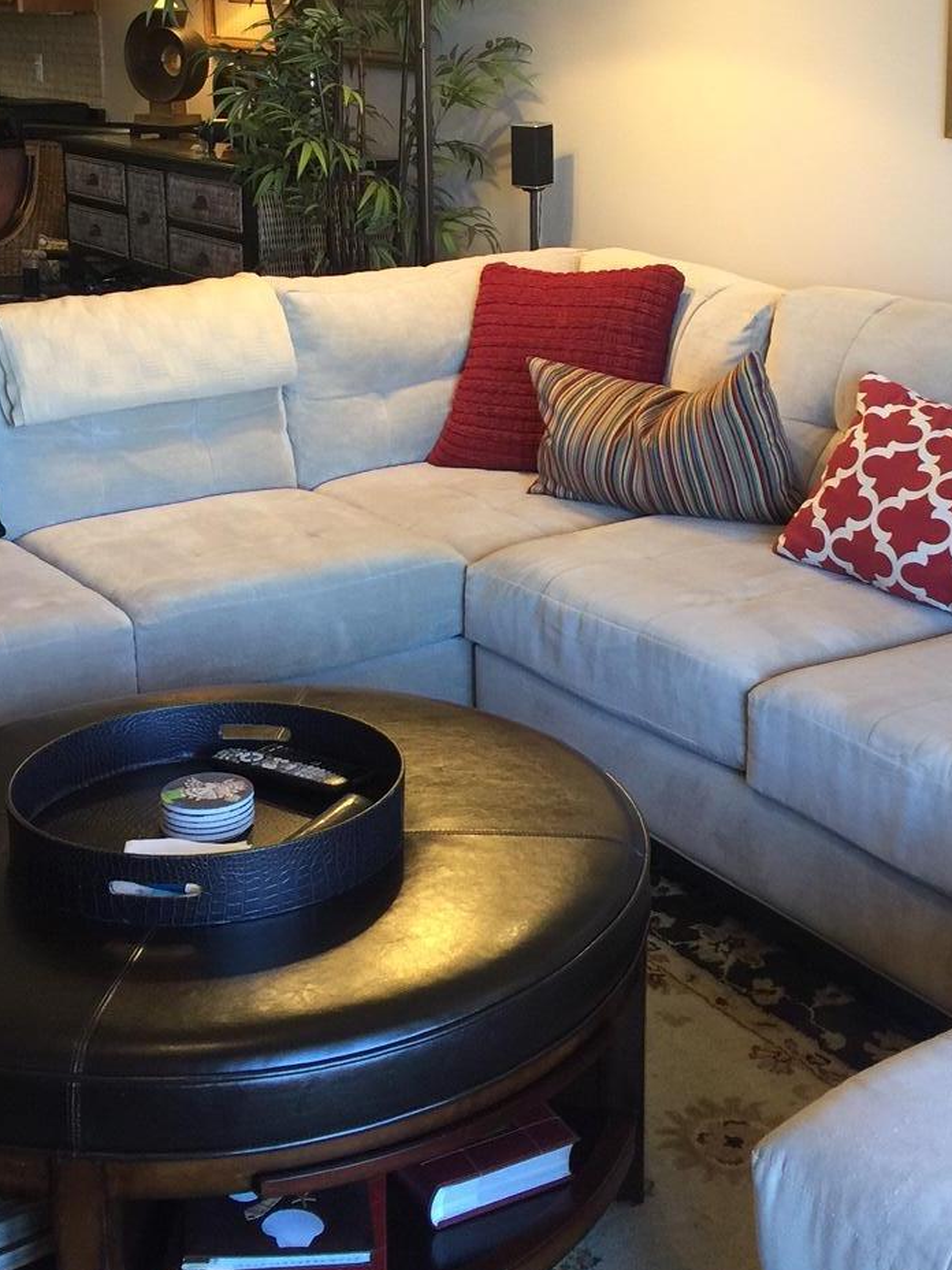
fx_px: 1870
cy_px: 393
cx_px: 546
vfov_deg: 37.0
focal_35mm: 51
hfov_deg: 28.5
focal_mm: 4.15
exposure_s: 1/15
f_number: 2.2
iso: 50
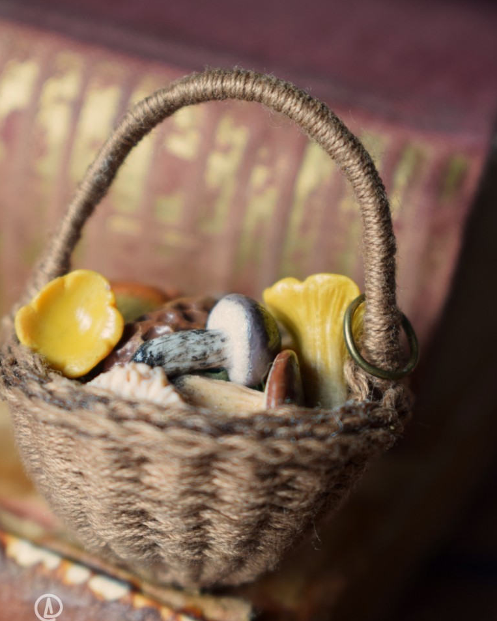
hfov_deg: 16.4
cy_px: 332
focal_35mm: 94
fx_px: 1720
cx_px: 248
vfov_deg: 20.5
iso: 640
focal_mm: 55
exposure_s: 1/60
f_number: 5.6
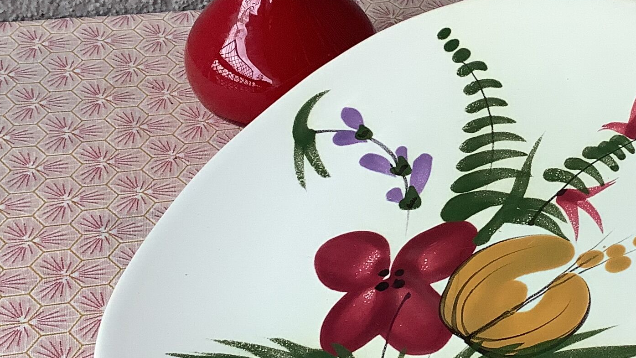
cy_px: 136
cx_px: 577
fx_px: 1332
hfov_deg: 26.0
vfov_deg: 15.3
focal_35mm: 79
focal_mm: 3.3
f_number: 2.4
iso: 32
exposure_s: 1/120
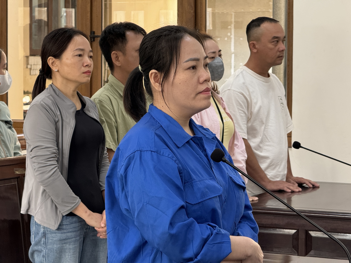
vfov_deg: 12.3
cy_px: 132
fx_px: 1217
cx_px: 176
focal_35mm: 120
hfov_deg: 16.4
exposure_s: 1/86
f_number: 2.8
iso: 200
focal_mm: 15.66
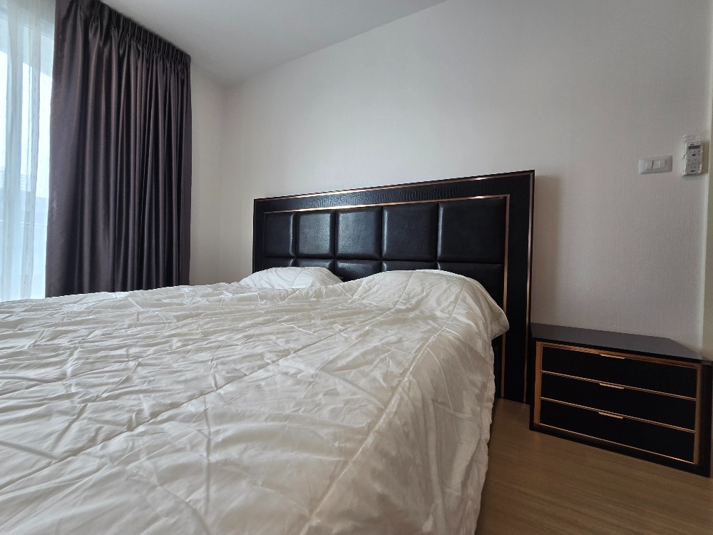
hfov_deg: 106.2
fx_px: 268
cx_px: 356
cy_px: 268
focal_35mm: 13
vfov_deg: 89.9
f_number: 2.2
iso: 64
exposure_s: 1/100
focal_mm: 2.2
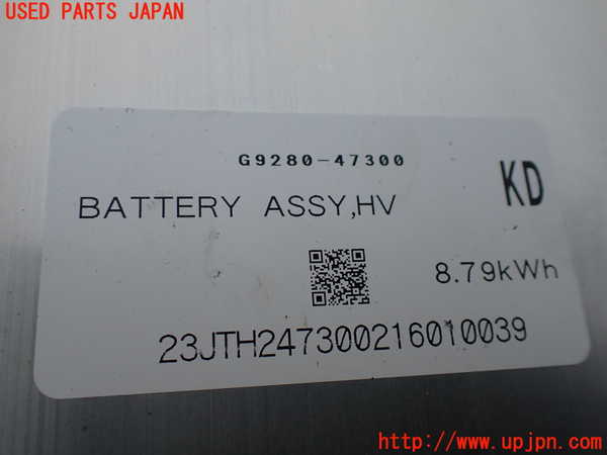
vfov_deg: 46.8
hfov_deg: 60.0
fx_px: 526
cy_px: 228
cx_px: 304
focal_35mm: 30
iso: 160
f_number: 2.3
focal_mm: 5.4
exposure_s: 1/125
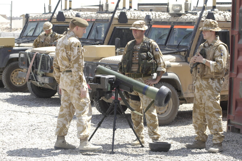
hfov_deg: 19.5
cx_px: 121
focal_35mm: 105
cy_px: 80
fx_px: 705
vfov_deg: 13.0
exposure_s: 1/200
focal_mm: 70
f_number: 7.1
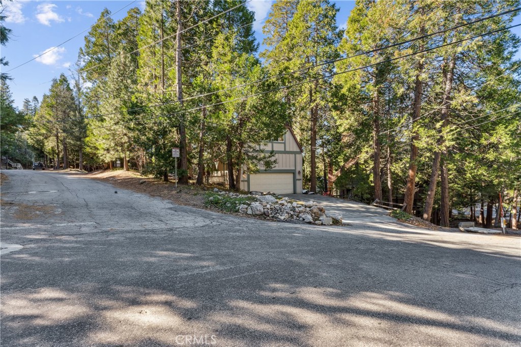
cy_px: 174
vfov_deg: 73.4
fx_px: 233
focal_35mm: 16
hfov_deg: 96.4
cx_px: 260
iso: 100
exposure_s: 1/3.33
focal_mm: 16.1
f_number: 22
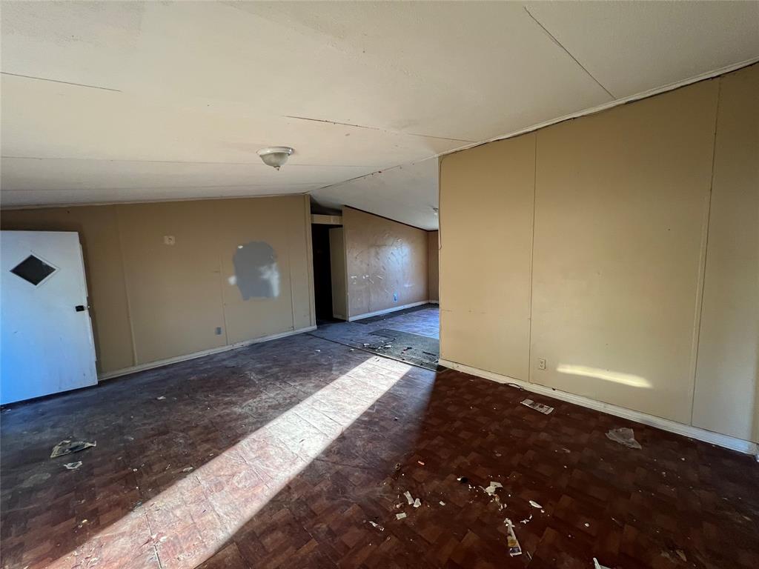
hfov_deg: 106.2
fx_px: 285
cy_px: 284
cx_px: 380
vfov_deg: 89.9
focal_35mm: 13
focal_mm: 1.57
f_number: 1.8
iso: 250
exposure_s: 1/77
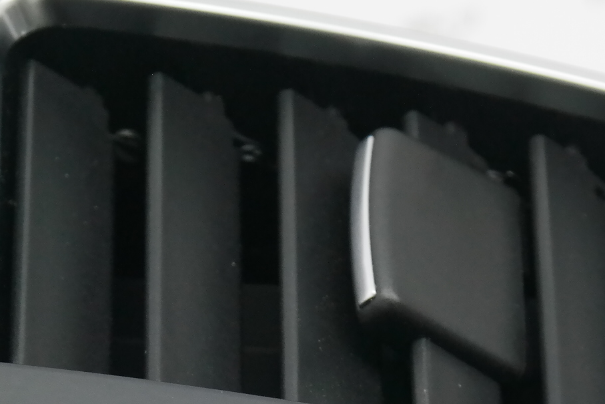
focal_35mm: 210
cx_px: 458
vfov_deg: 6.5
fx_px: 3529
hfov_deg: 9.8
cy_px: 526
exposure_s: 1/60
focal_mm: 42
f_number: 5
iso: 800
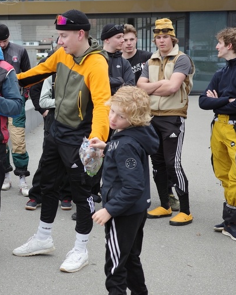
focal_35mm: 74
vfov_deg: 25.7
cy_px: 121
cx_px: 6
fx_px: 646
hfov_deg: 20.1
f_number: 2.8
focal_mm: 26
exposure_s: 1/200
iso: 200
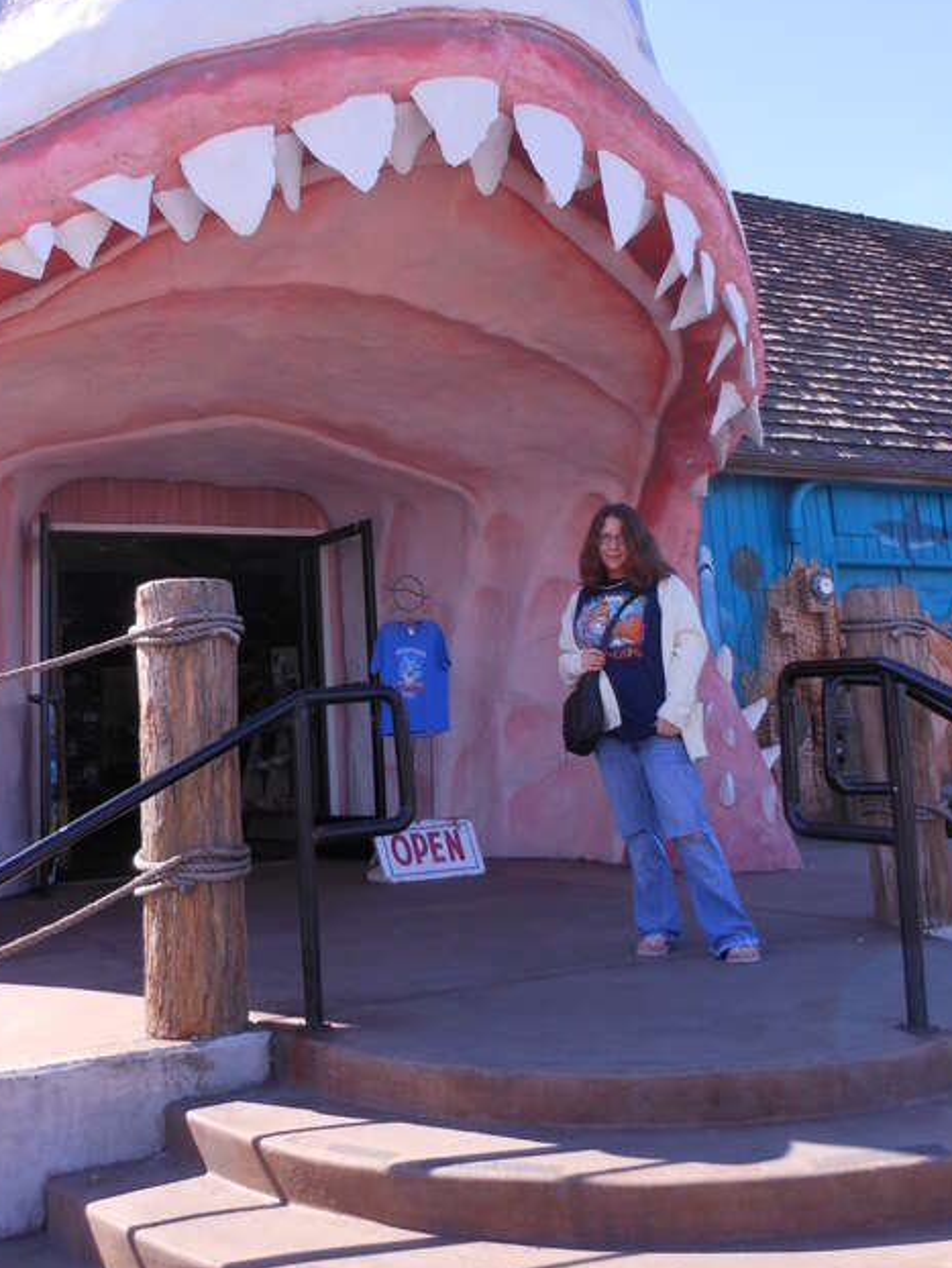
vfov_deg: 50.9
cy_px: 493
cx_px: 385
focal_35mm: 36
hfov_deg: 39.5
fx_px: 1319
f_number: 3.7
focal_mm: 5
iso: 80
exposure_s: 1/320
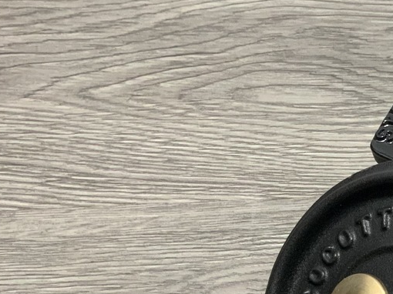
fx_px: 1033
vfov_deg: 16.0
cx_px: 593
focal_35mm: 91
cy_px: 273
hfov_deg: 18.9
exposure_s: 1/60
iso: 160
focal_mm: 3
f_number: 1.8
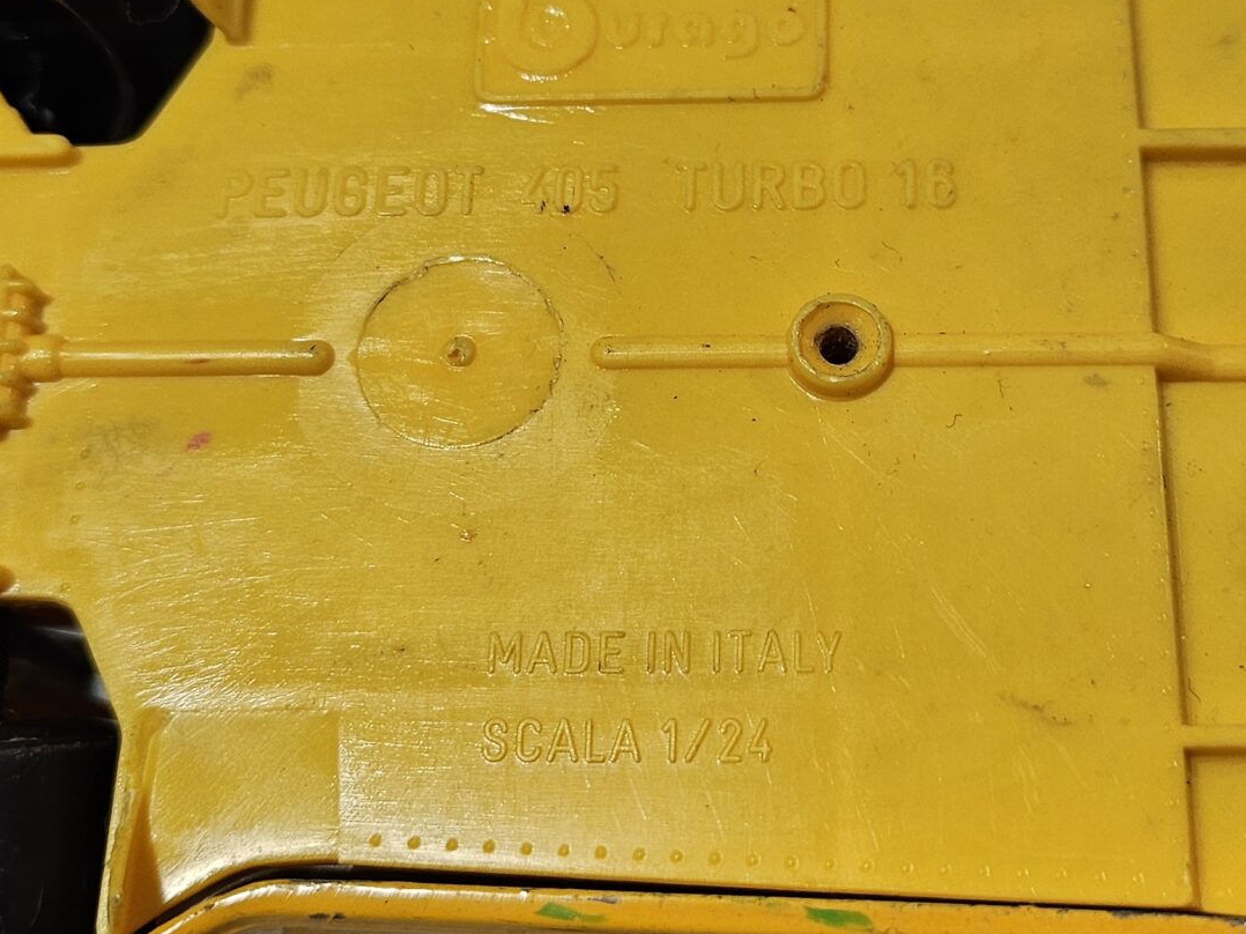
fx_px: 2051
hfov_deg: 33.7
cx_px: 734
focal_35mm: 57
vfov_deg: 25.4
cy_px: 249
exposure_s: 1/100
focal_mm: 5
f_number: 1.8
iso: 80
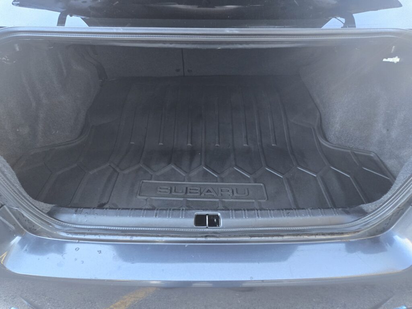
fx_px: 274
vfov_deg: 58.9
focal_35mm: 23
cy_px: 154
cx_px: 206
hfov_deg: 73.9
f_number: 1.8
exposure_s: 1/120
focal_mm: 5.4
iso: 400
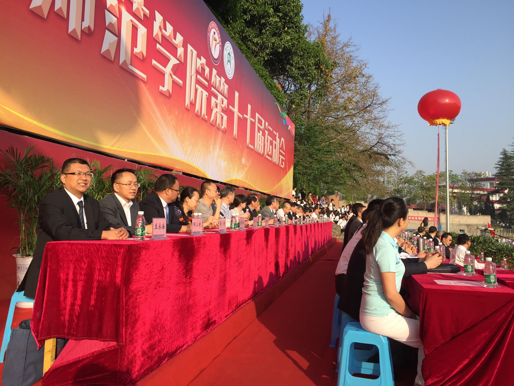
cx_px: 257
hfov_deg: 61.7
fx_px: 431
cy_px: 193
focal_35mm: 29
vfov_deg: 48.2
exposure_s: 1/920
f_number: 2.2
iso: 32
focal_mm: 4.15
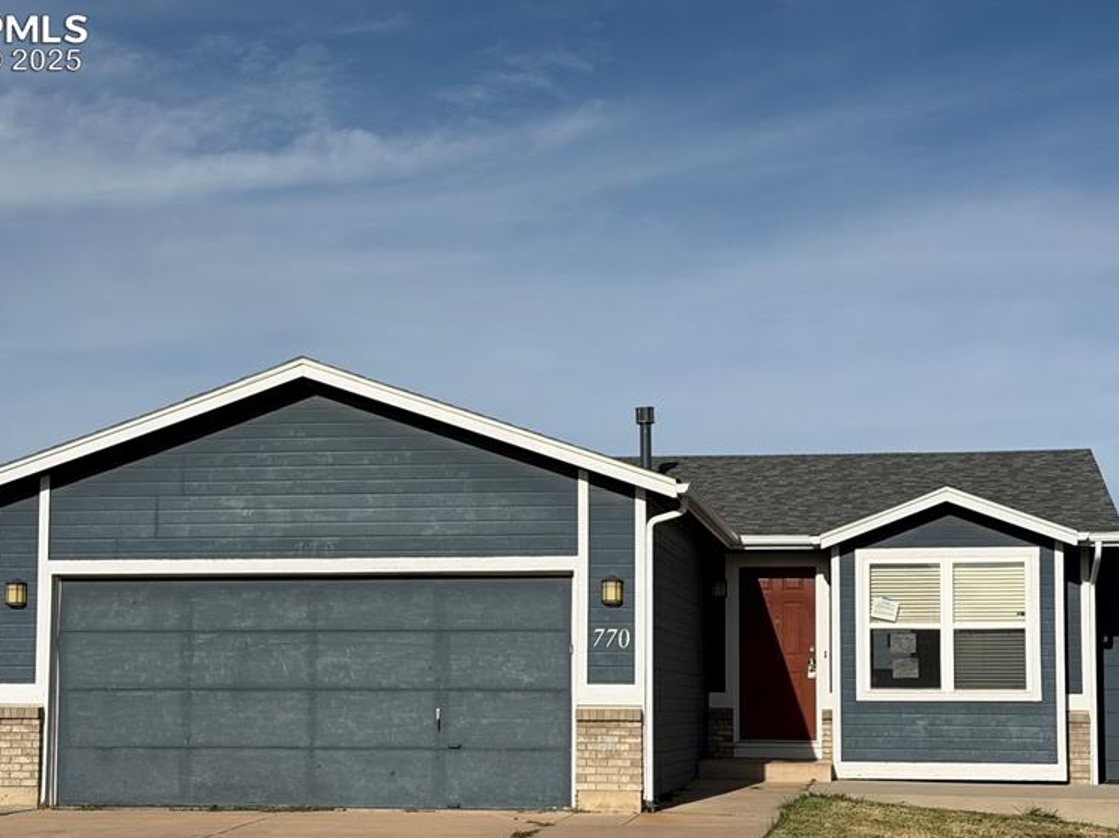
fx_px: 2132
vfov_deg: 22.1
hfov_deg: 29.4
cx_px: 556
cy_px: 564
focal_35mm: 66
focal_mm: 6.76
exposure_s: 1/13333
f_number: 1.78
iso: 80
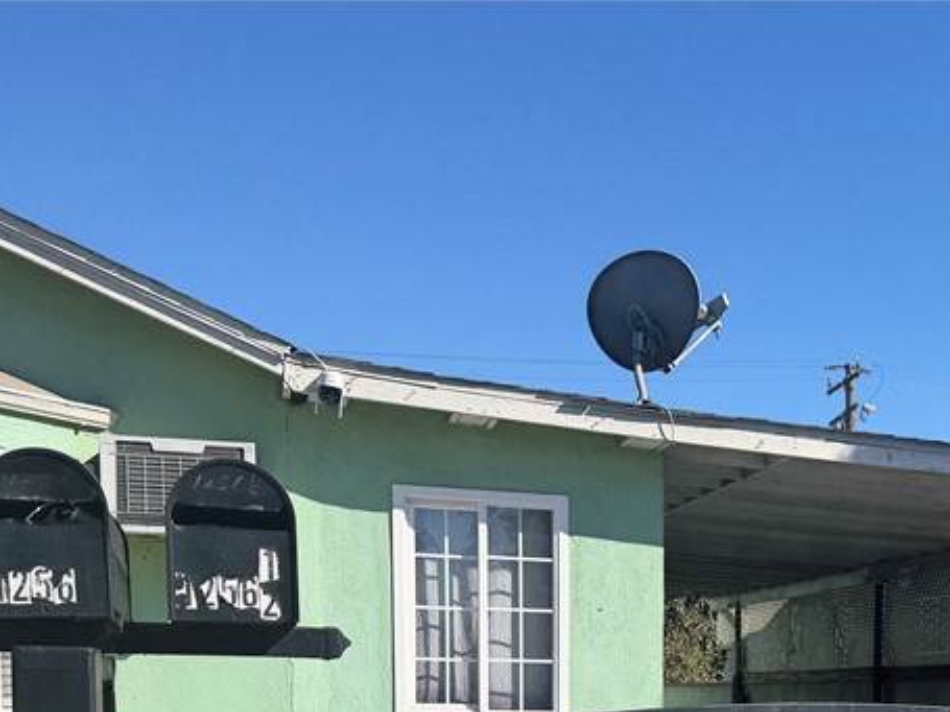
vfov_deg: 25.0
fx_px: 1482
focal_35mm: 54
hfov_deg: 34.4
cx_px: 764
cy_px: 800
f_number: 1.78
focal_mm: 6.76
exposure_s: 1/4405
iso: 80
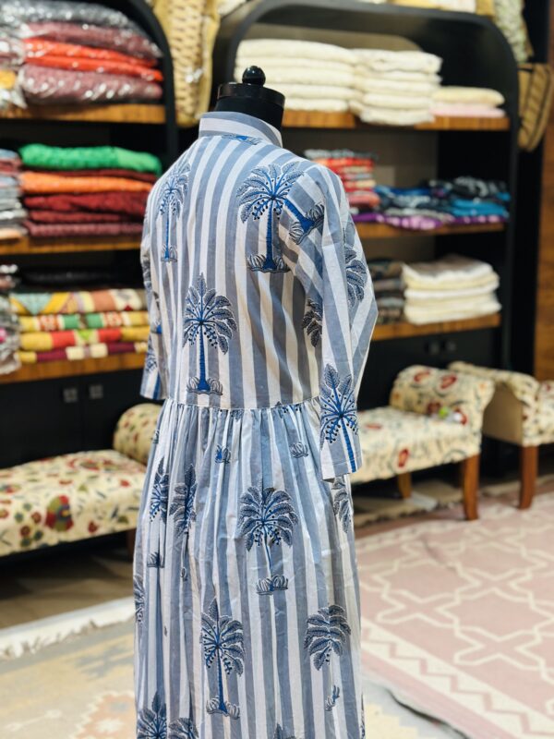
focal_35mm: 48
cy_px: 370
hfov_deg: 30.3
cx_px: 277
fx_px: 1024
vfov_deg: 39.7
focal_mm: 6.86
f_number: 1.78
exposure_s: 1/93
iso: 160
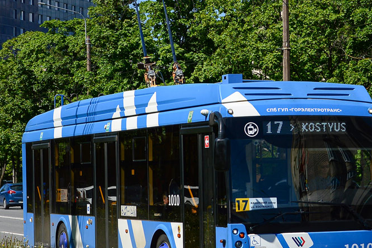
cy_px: 134
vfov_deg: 11.5
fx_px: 1231
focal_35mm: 119
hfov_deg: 17.2
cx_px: 236
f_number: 6.3
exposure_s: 1/640
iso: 100
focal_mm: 35
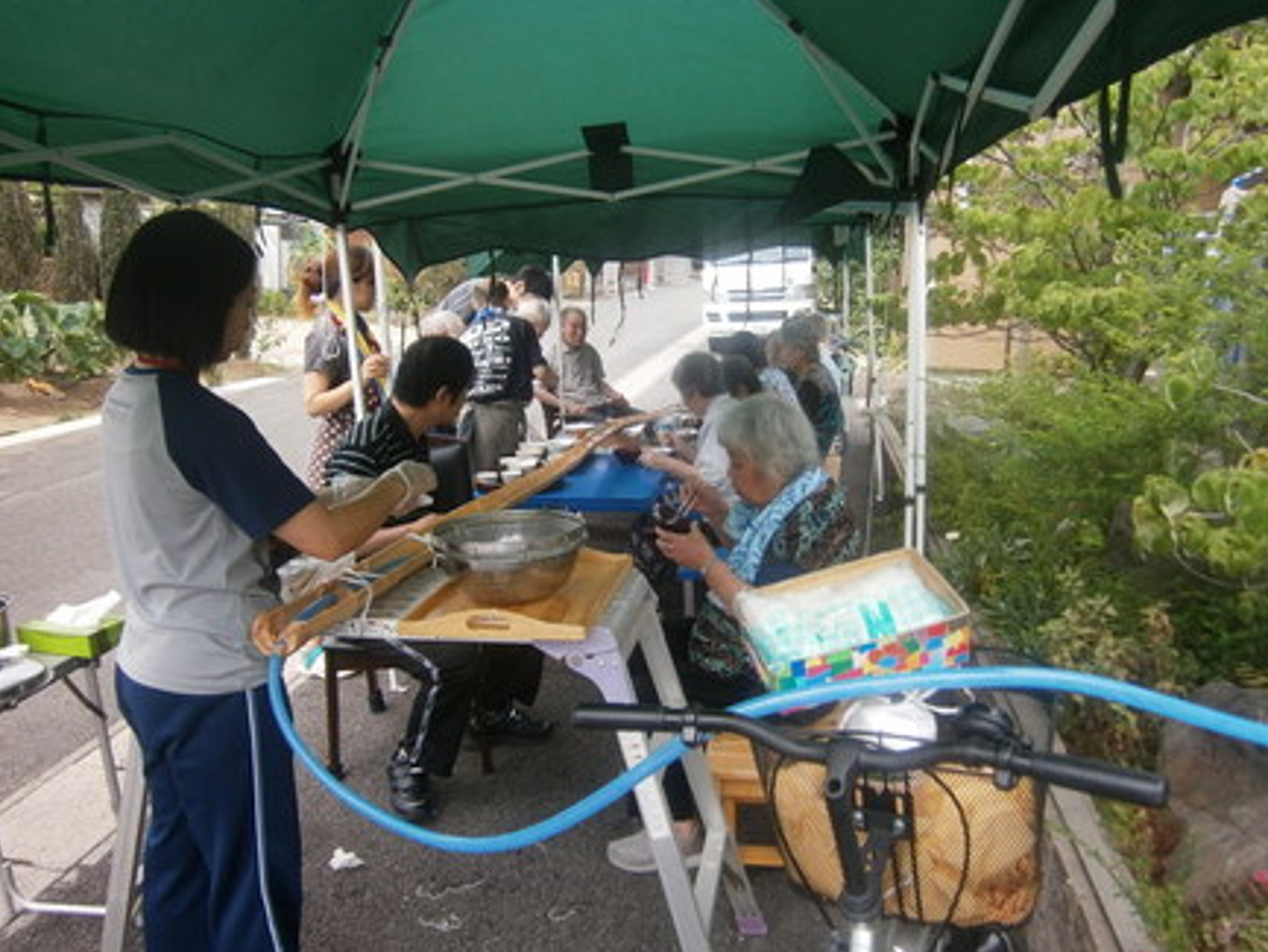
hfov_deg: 65.3
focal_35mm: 27
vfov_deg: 51.4
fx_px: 989
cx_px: 635
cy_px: 473
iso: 80
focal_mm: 4.7
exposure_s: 1/250
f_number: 2.8
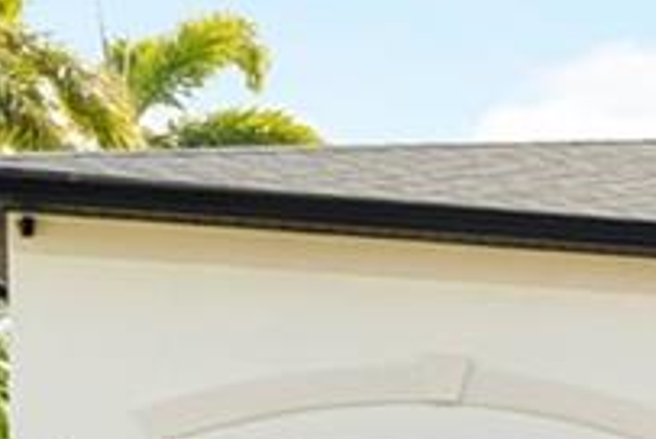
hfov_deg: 10.9
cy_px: 300
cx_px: 1962
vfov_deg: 10.9
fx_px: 2299
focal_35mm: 126
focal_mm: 16
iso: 200
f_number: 9
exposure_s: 1/400
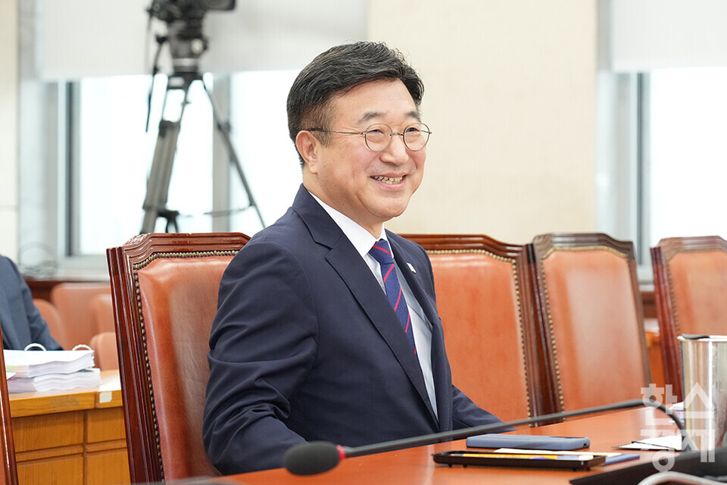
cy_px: 242
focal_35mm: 105
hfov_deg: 19.5
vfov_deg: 13.0
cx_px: 364
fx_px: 2120
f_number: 5
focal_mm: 105
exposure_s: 1/160
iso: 3200
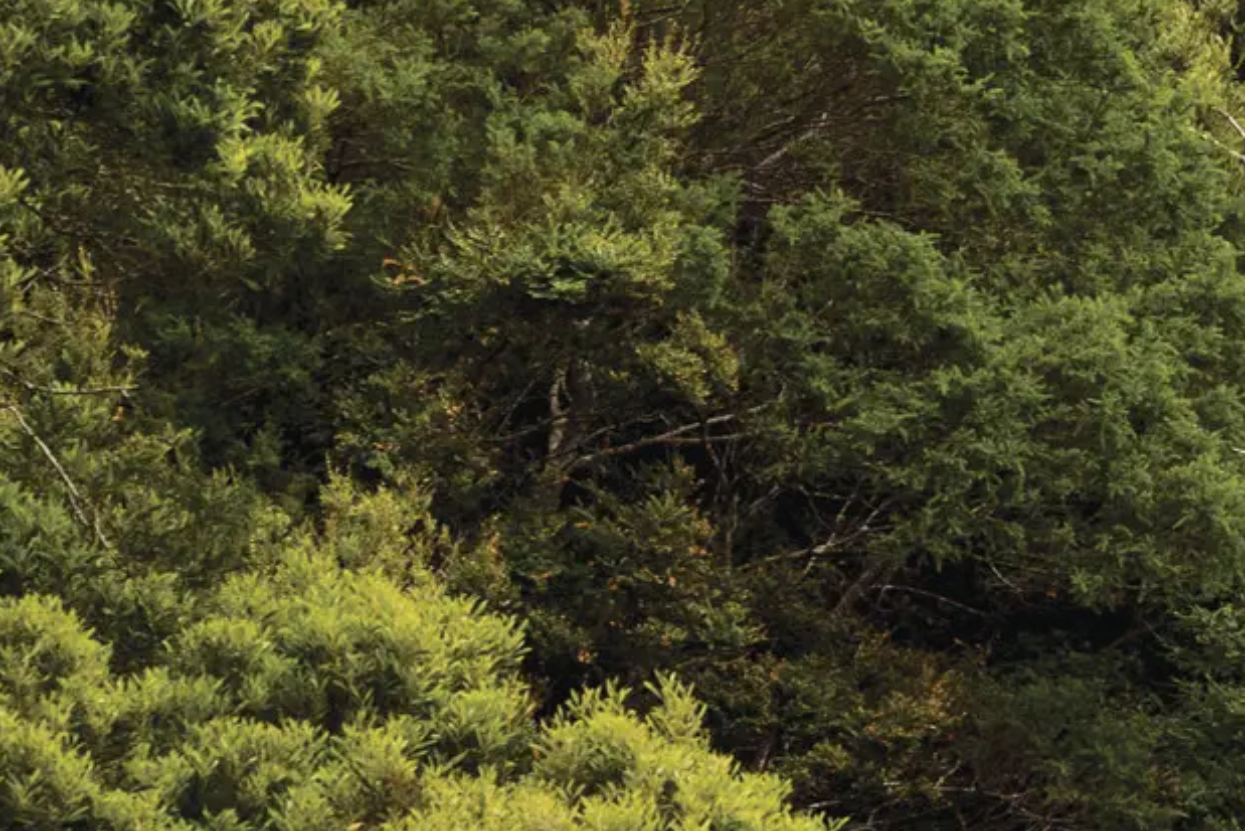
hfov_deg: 3.9
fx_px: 18229
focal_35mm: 527
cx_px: 1946
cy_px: 903
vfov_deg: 2.6
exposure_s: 1/250
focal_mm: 98
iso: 200
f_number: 4
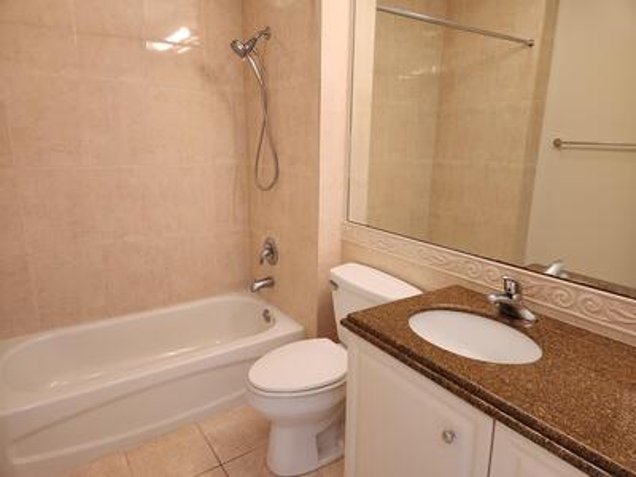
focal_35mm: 23
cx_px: 318
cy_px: 238
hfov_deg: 73.9
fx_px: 423
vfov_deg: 58.9
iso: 320
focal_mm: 5.4
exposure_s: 1/120
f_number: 1.8
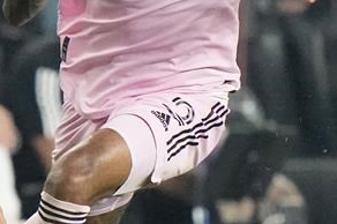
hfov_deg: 1.0
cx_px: -38
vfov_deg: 0.7
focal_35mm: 2105
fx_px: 19683
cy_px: 79
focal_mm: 400
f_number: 3.2
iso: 8000
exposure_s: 1/1600
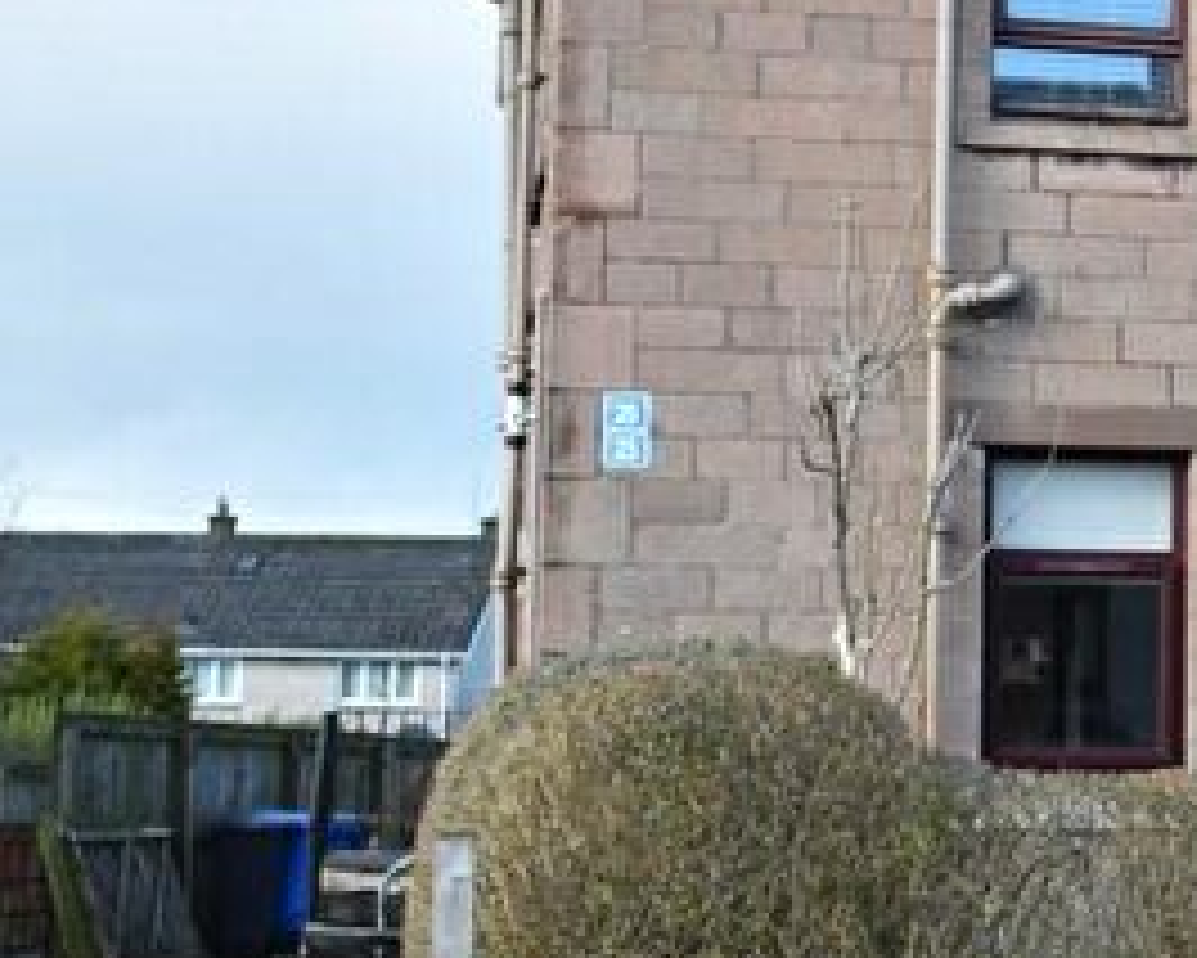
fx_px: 3154
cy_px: 344
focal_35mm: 89
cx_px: 1395
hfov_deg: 20.3
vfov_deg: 17.2
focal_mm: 24
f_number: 5
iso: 100
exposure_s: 1/100
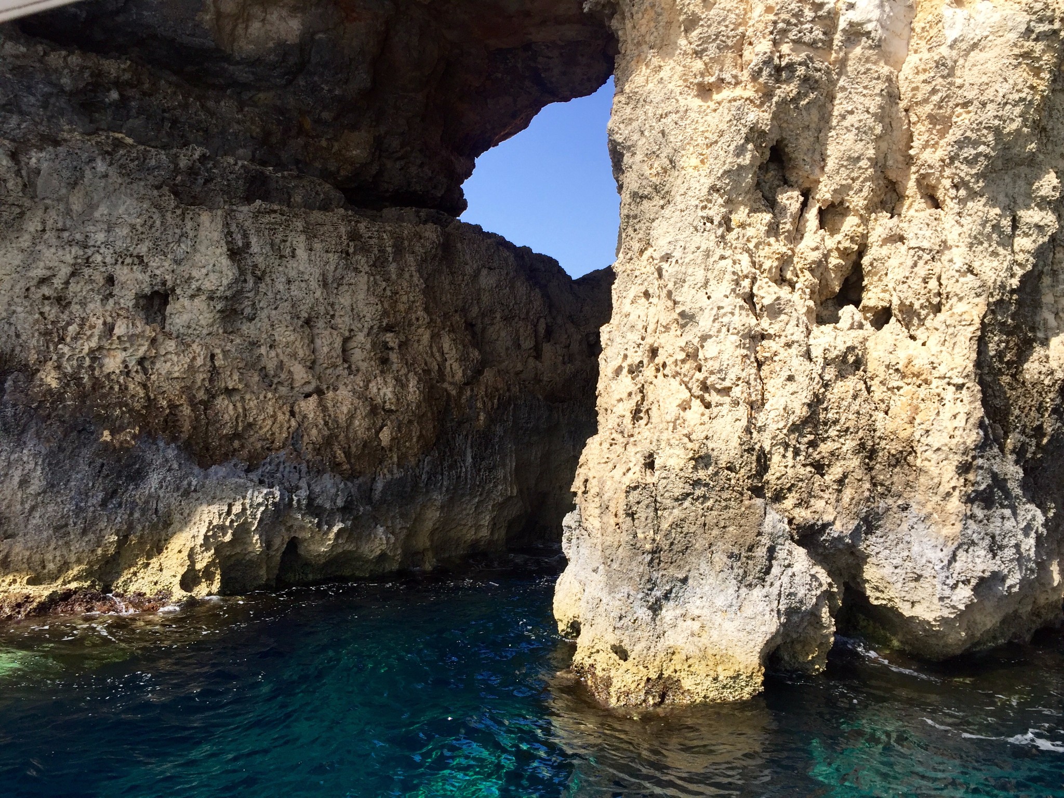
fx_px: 891
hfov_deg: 61.7
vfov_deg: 48.2
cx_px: 532
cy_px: 399
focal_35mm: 29
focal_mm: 4.15
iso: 32
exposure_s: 1/1099
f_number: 2.2
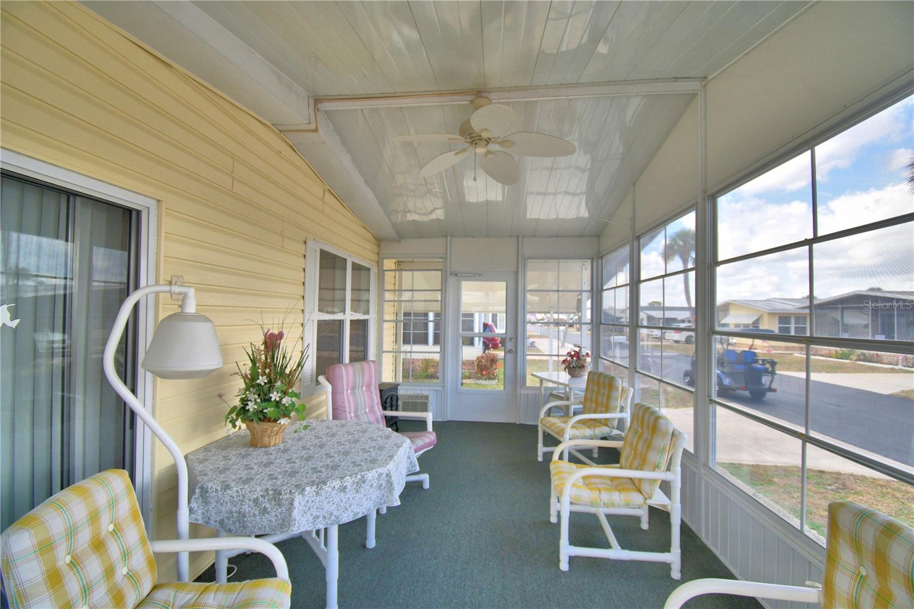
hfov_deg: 100.4
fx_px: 381
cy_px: 304
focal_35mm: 15
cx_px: 457
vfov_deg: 77.3
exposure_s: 1/250
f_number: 4.5
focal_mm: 10
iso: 200
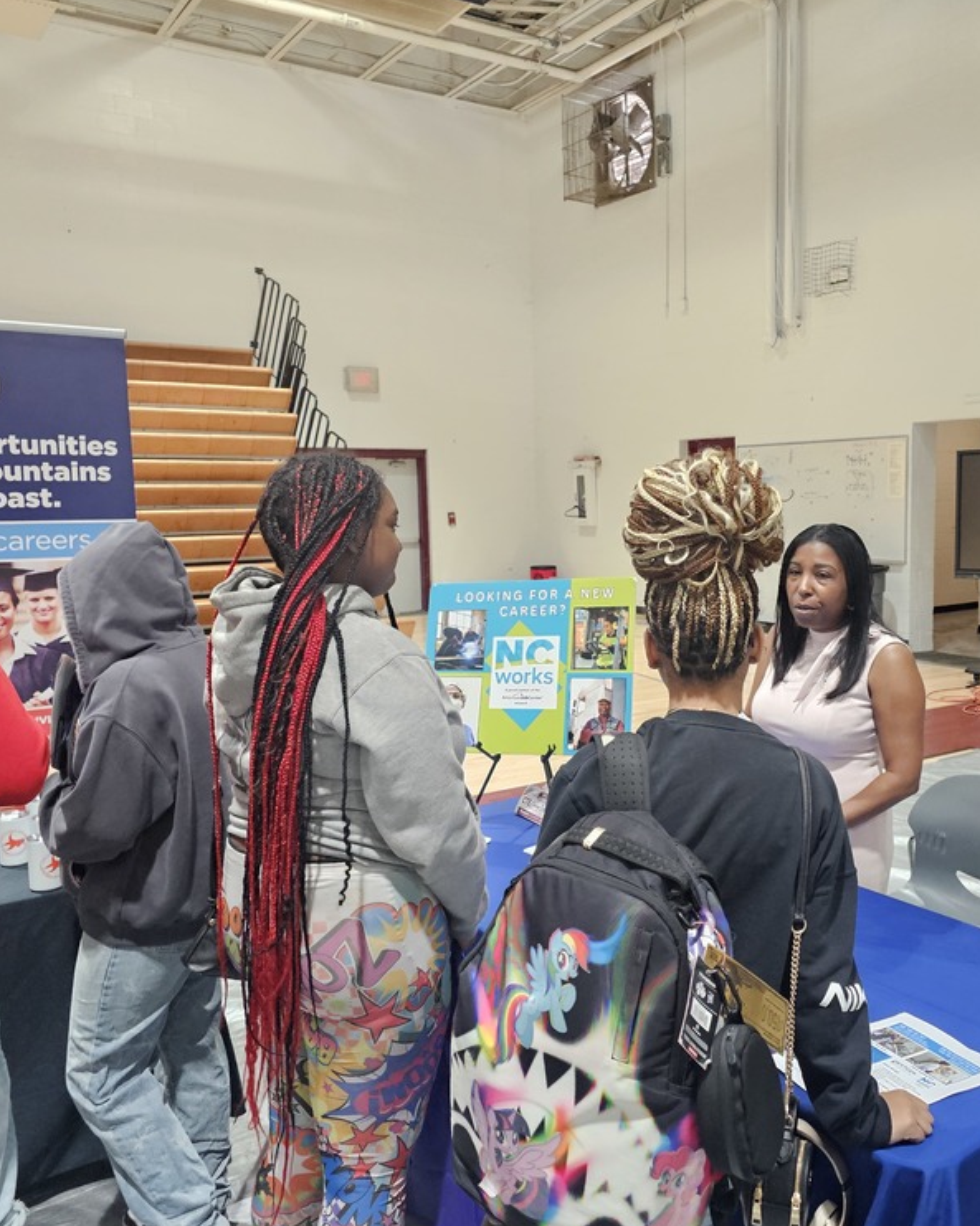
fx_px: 1125
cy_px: 603
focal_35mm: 31
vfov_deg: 57.2
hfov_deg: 46.5
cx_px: 630
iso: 800
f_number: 1.7
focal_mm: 6.3
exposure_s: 1/120
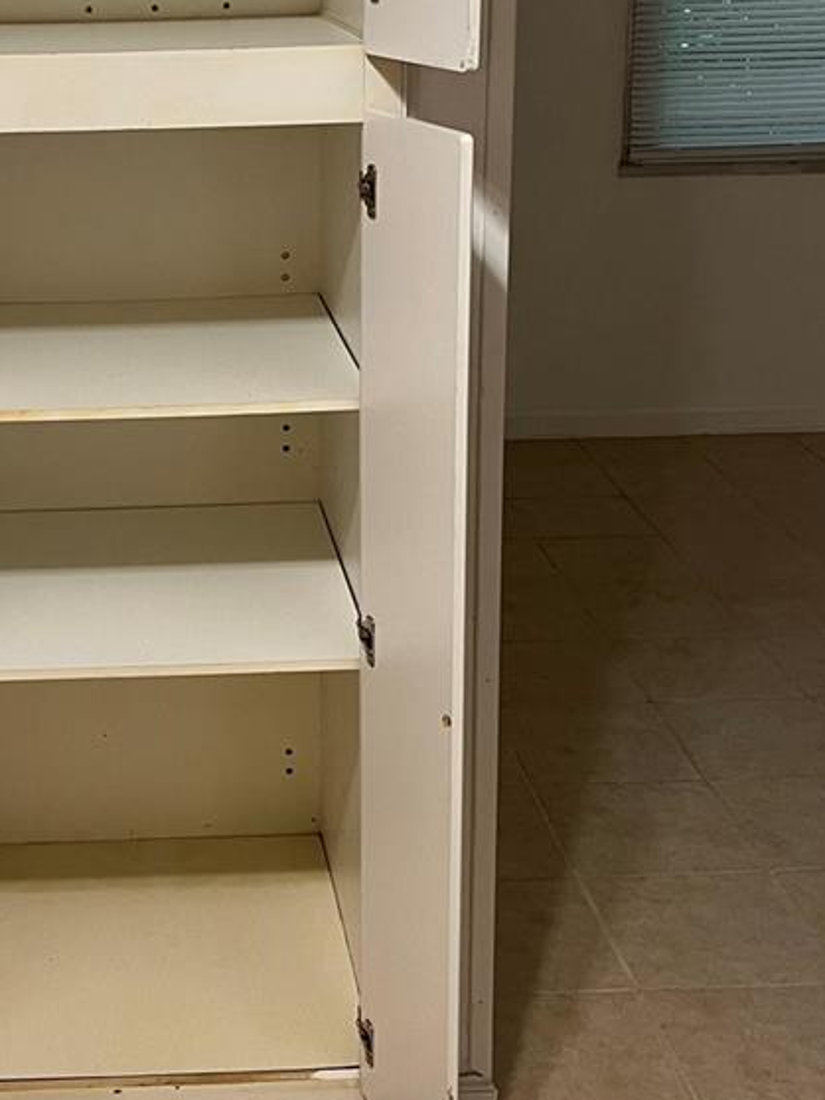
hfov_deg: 25.6
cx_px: 158
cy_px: 324
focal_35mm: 56
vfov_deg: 33.9
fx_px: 1779
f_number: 1.6
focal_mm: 5.1
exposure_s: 1/60
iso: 125
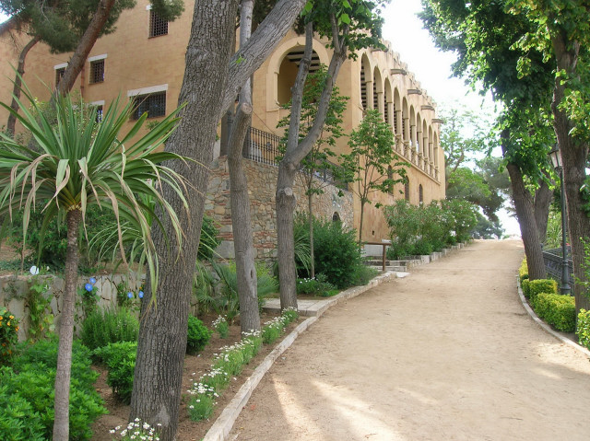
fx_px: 579
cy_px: 220
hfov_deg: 54.0
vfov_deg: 41.7
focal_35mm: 34
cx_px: 295
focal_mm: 5.7
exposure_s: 1/57
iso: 50
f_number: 4.9
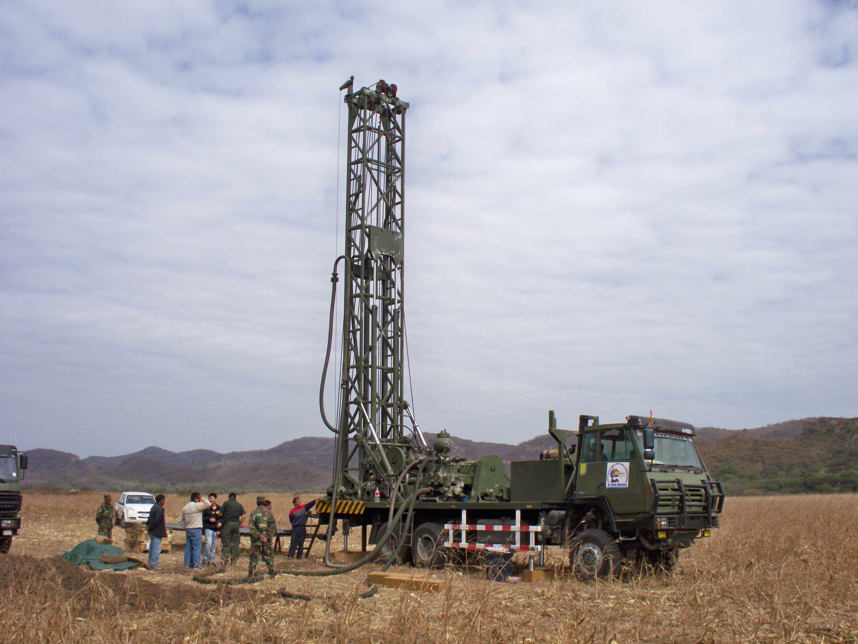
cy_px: 322
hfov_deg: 52.6
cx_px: 429
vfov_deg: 40.7
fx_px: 868
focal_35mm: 35
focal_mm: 7.54
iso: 100
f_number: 8
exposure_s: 1/500
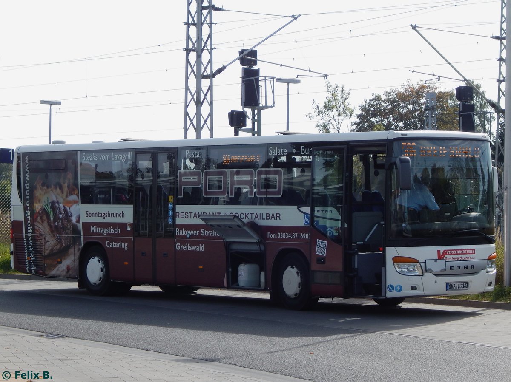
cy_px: 191
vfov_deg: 13.0
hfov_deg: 17.3
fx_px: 1682
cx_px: 256
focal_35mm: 114
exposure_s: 1/800
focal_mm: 20.5
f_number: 4.6
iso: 125
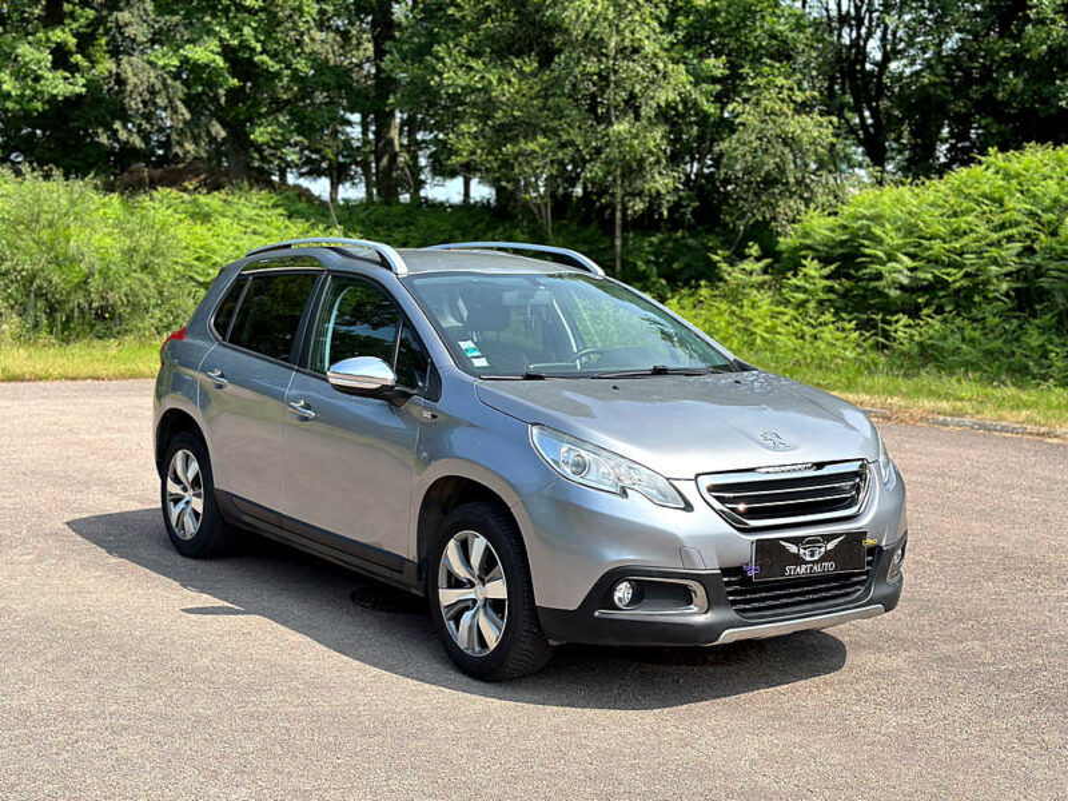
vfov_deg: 30.3
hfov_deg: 39.7
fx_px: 1481
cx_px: 534
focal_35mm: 48
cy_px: 400
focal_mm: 6.86
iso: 100
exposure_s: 1/2976
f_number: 1.78
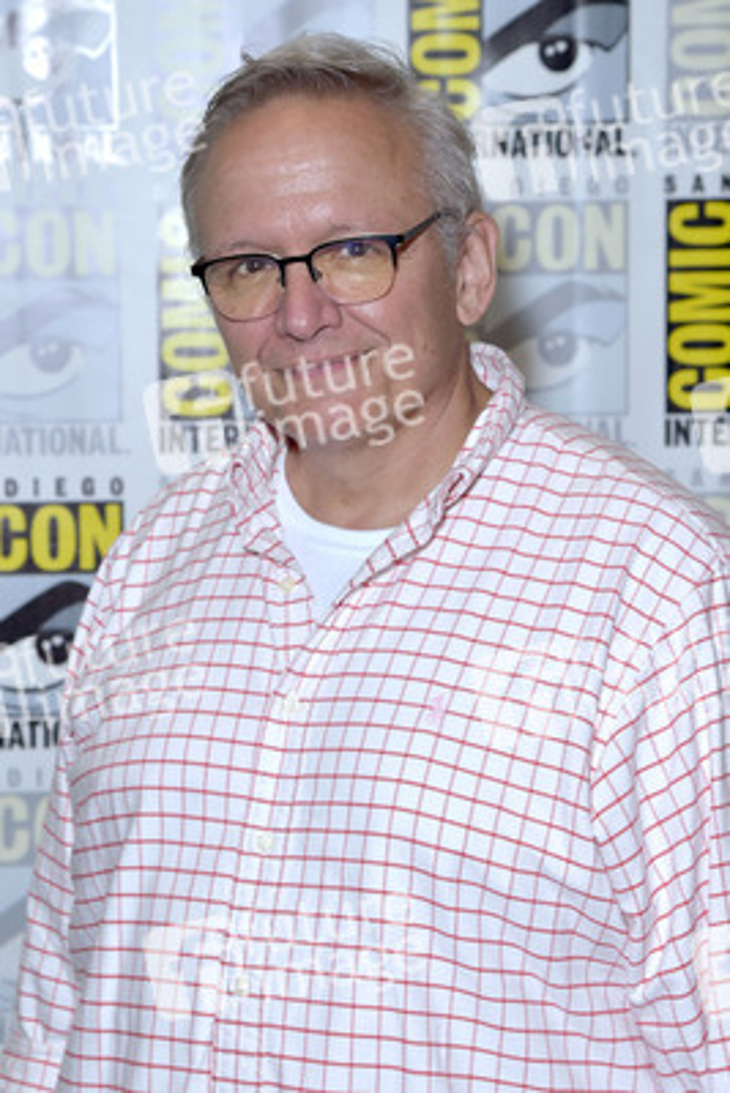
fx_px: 2492
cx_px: 365
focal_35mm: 82
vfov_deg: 24.8
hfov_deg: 16.7
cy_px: 546
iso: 800
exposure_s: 1/250
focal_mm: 82
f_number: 6.3
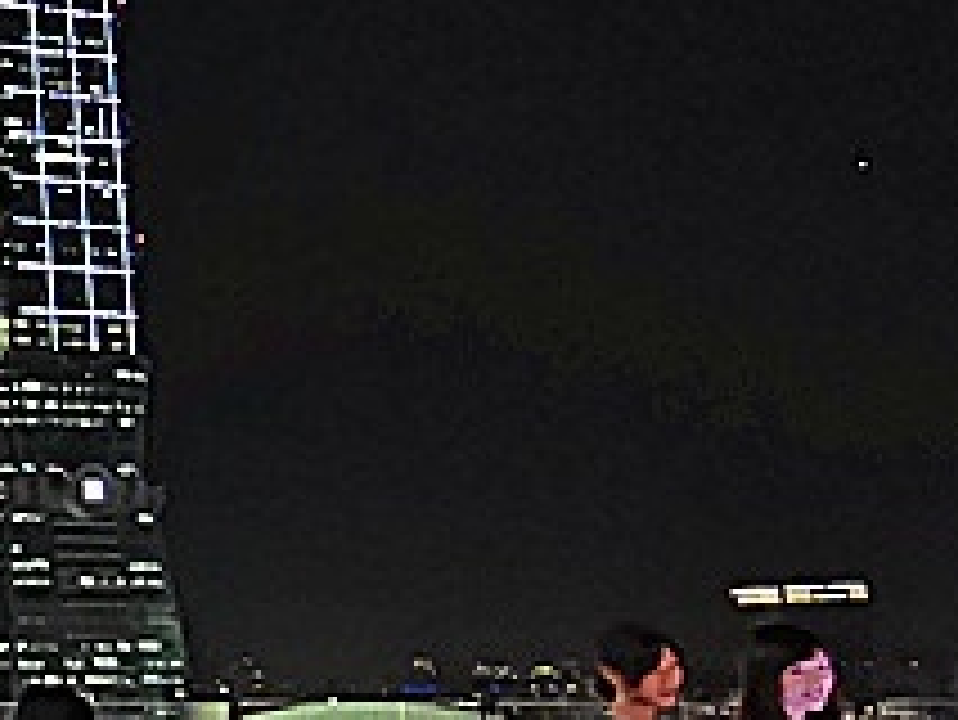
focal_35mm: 60
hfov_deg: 22.9
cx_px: -630
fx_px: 1661
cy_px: 477
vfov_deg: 24.3
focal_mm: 2.35
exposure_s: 1/24
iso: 1600
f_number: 2.2
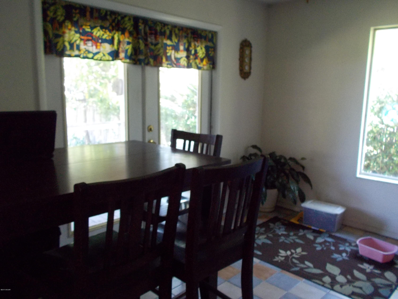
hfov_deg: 61.7
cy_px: 150
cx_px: 199
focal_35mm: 29
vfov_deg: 48.2
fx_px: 333
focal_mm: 4.1
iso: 250
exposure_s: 1/25
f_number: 3.3
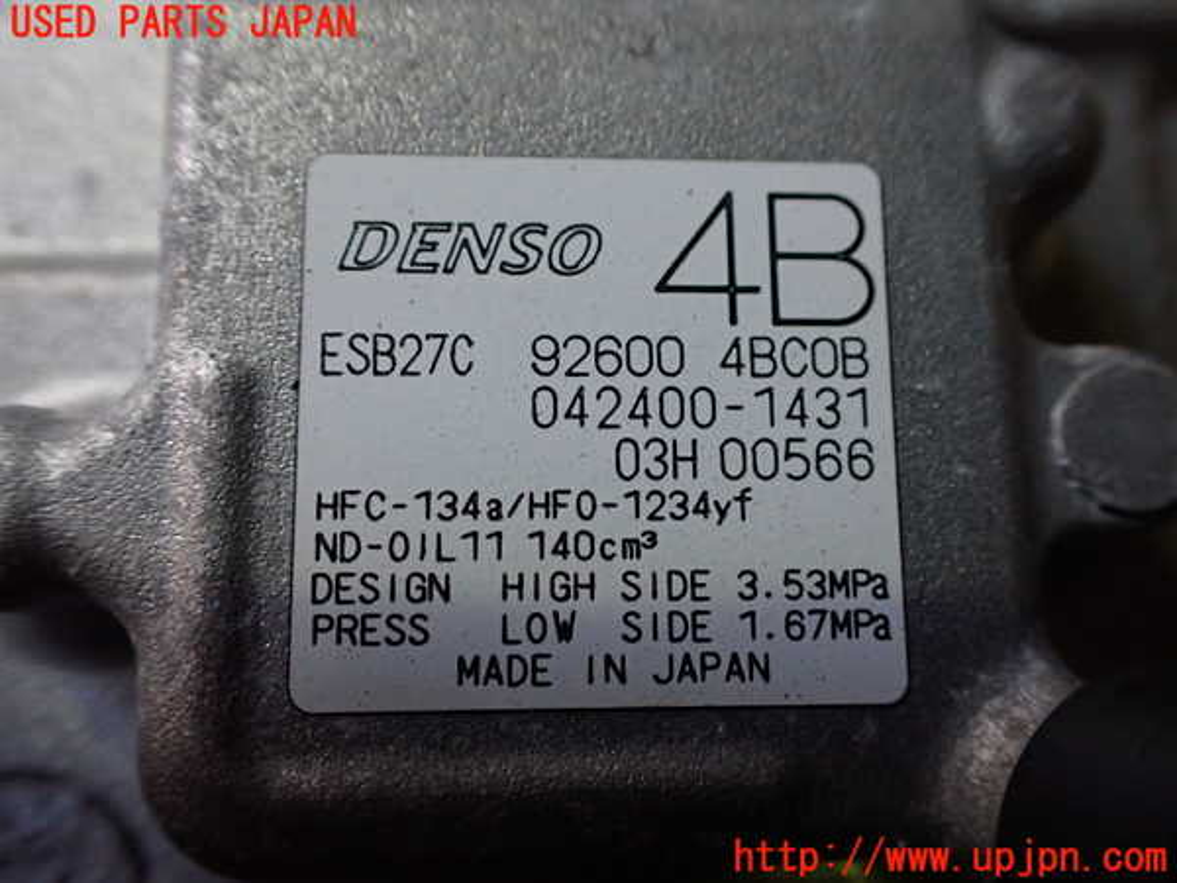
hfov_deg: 60.0
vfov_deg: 46.8
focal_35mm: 30
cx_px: 588
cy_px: 442
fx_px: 1020
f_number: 2.3
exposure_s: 1/125
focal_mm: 5.4
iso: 640
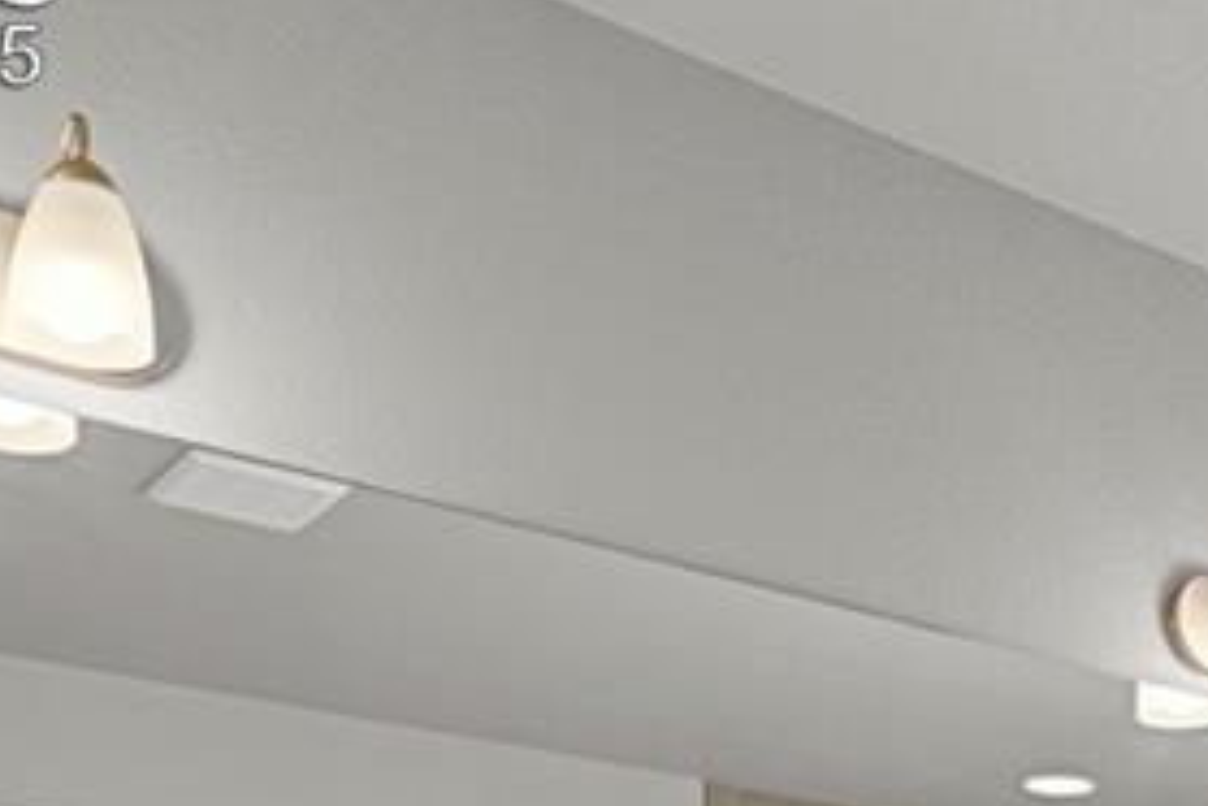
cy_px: 1326
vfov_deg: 17.7
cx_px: 1411
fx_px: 2214
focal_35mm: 66
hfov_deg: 27.3
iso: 250
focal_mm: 18
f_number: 8
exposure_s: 1
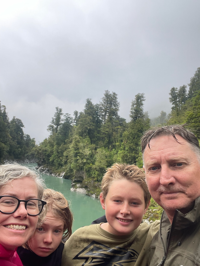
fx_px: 231
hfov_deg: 46.8
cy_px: 133
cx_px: 100
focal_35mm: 30
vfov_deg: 60.0
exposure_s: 1/121
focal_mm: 2.71
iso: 32
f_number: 2.2
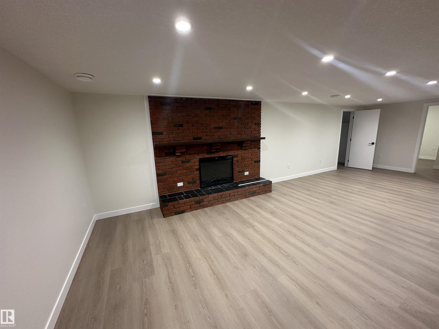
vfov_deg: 85.7
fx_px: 178
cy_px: 164
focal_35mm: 14
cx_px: 220
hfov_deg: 102.1
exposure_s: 1/60
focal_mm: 2.22
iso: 200
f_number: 2.2
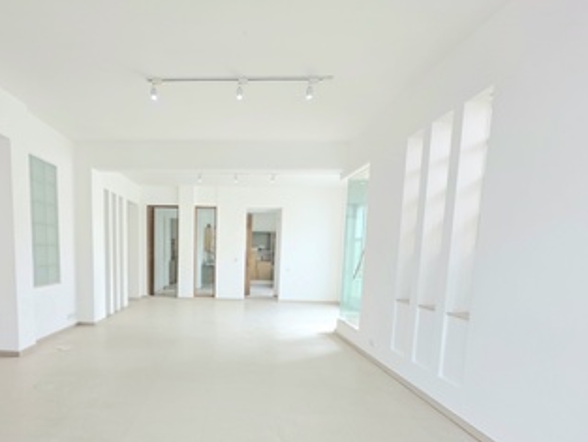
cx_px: 213
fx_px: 323
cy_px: 291
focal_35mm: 19
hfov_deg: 82.7
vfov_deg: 67.1
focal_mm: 2.2
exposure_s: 1/101
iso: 32
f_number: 1.9
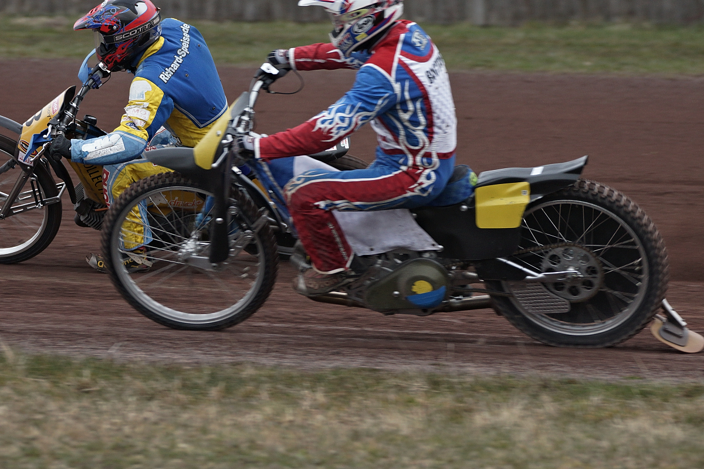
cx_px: 352
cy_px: 234
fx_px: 5866
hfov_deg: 6.9
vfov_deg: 4.6
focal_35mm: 300
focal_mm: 200
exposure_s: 1/800
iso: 640
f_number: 5
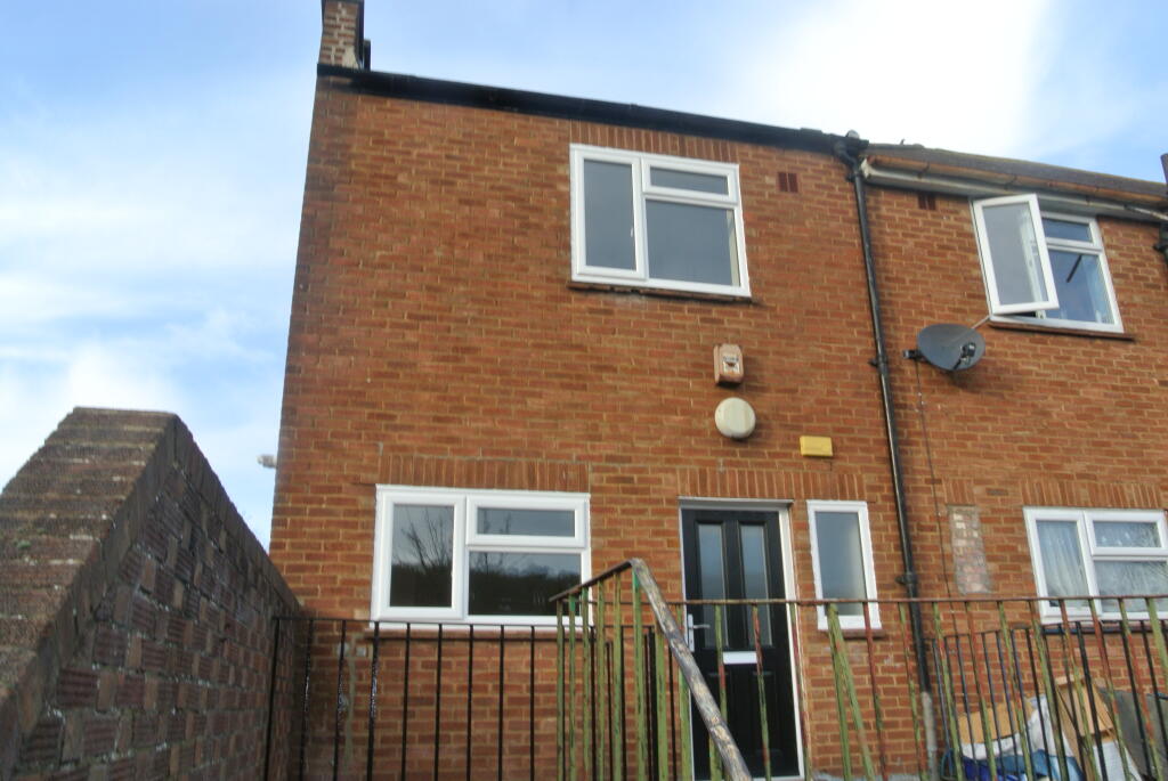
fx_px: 877
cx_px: 584
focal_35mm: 27
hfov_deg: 67.3
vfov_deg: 48.0
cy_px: 390
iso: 200
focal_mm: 10
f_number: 11
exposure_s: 1/60
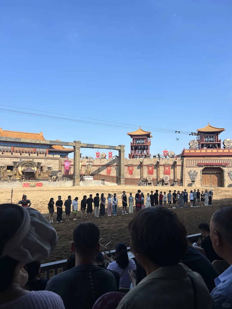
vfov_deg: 67.3
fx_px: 232
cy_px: 154
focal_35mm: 26
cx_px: 116
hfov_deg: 53.1
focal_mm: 5.7
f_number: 1.5
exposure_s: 1/3356
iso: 50
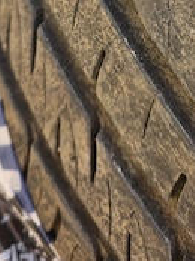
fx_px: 399
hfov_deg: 27.3
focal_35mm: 53
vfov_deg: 31.5
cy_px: -36
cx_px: 128
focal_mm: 6.3
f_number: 1.7
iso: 50
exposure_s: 1/370
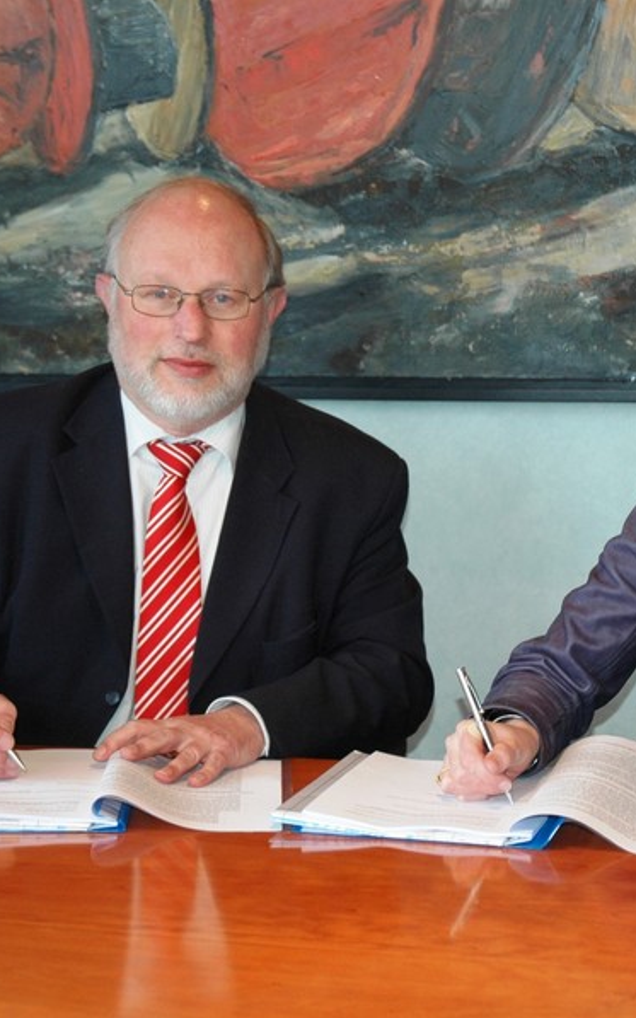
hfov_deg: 16.1
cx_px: 460
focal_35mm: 81
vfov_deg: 25.6
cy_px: 508
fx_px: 2241
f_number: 4.2
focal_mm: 35
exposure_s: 1/60
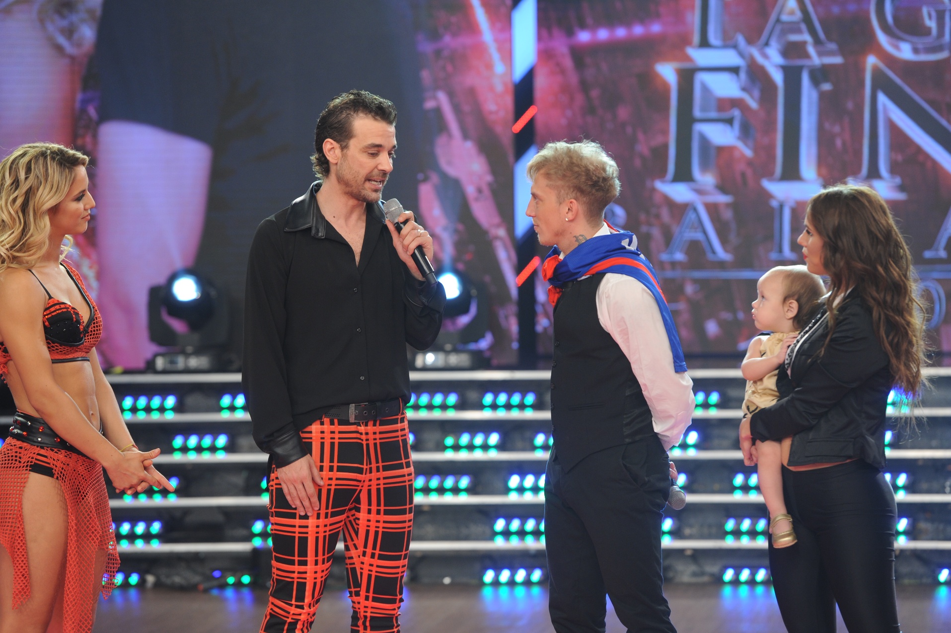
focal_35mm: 170
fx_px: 4488
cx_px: 476
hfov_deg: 12.1
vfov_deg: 8.1
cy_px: 316
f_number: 4.5
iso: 800
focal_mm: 170
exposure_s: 1/250
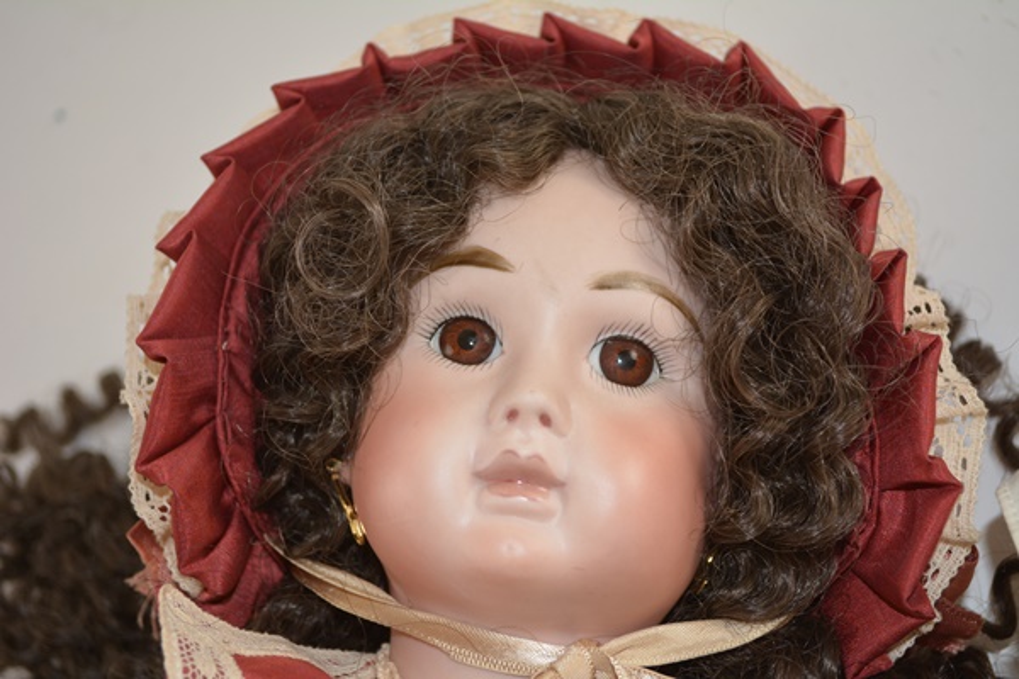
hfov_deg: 35.1
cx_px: 510
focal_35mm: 57
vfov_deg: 23.8
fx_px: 1613
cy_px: 340
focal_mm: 38
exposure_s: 1/125
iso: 250
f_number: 5
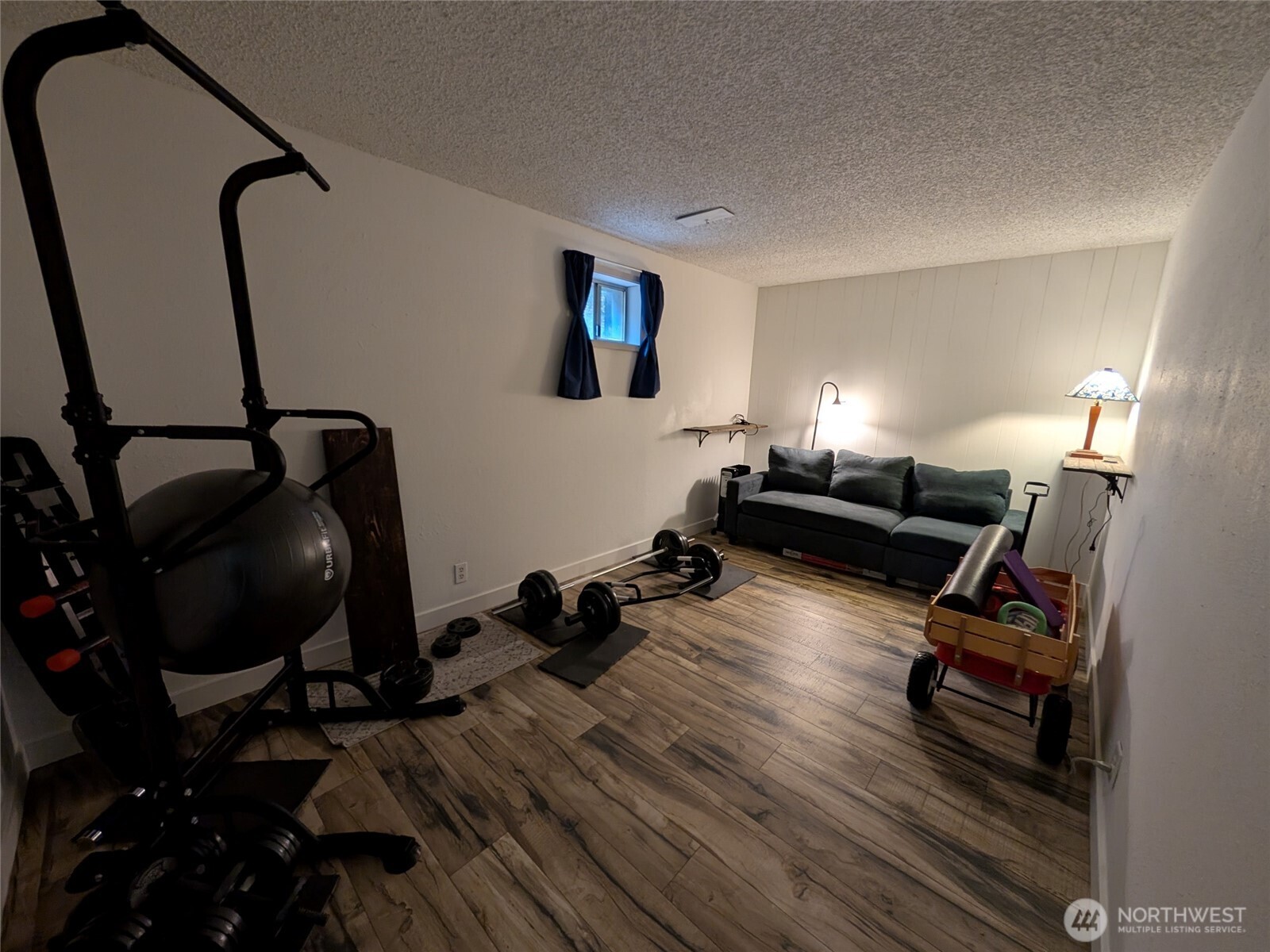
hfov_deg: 110.5
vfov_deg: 94.5
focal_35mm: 12
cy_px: 476
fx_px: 440
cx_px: 635
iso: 130
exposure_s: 1/24
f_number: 1.7
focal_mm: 2.02
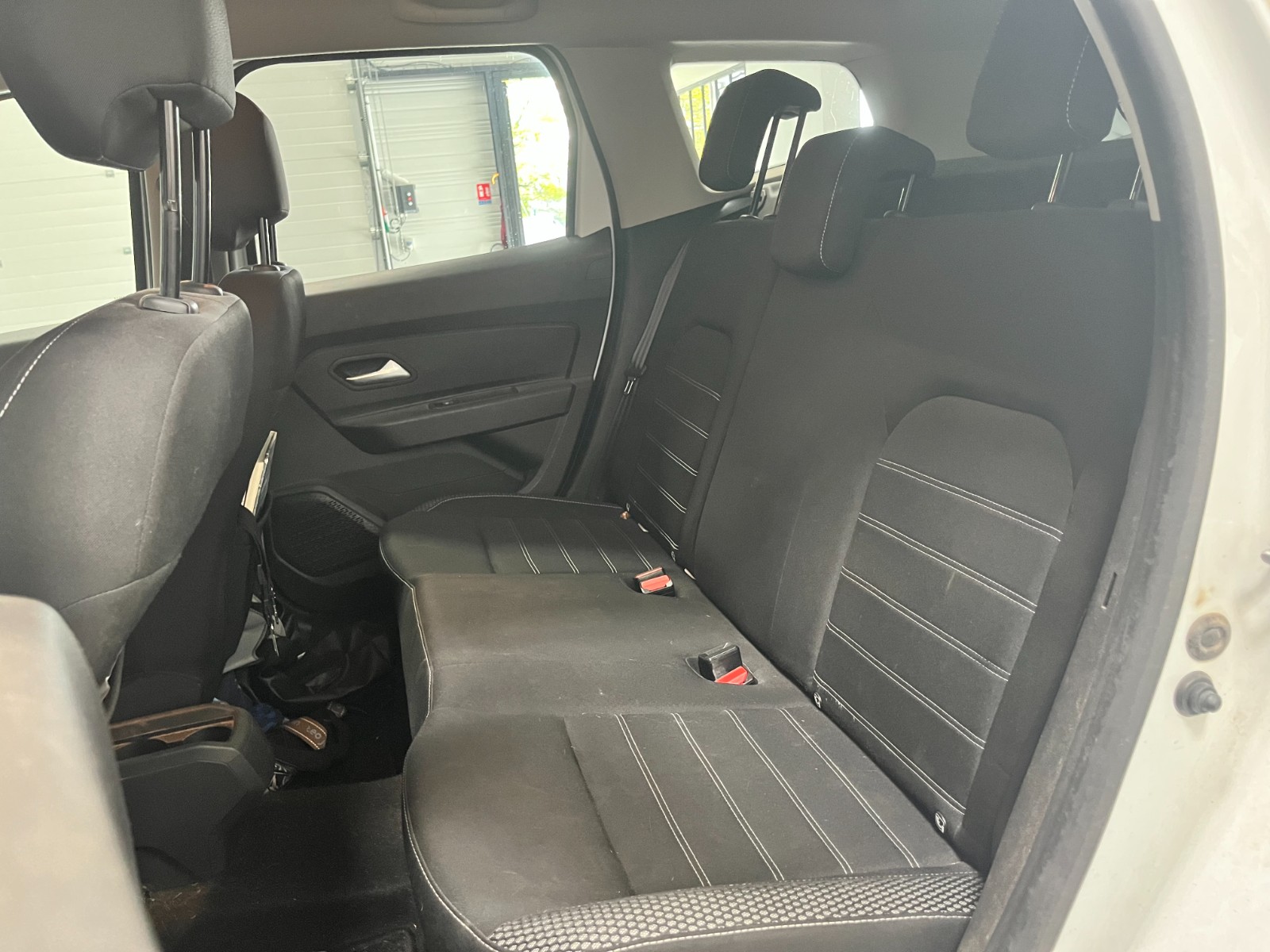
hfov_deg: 67.3
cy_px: 476
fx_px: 954
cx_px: 635
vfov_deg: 53.1
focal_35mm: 26
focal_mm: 5.1
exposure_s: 1/33
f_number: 1.6
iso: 500
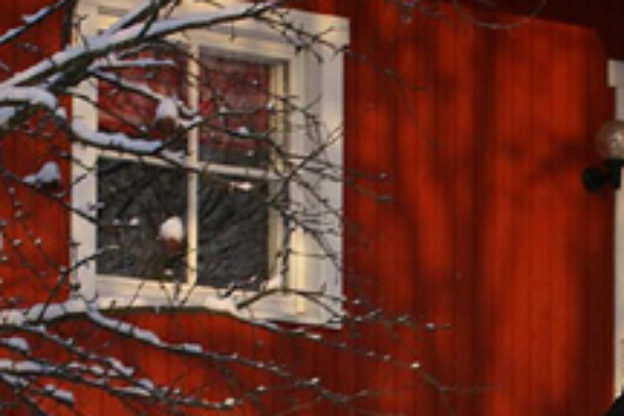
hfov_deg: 8.2
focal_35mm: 250
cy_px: 706
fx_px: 4330
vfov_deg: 5.4
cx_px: 615
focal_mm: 45
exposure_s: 1/125
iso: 100
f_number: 7.1
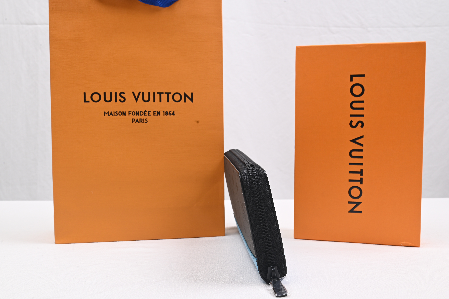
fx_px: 499
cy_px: 150
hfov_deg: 48.4
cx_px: 224
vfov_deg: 33.4
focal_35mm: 40
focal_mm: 40
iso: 100
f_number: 16
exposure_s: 1/2
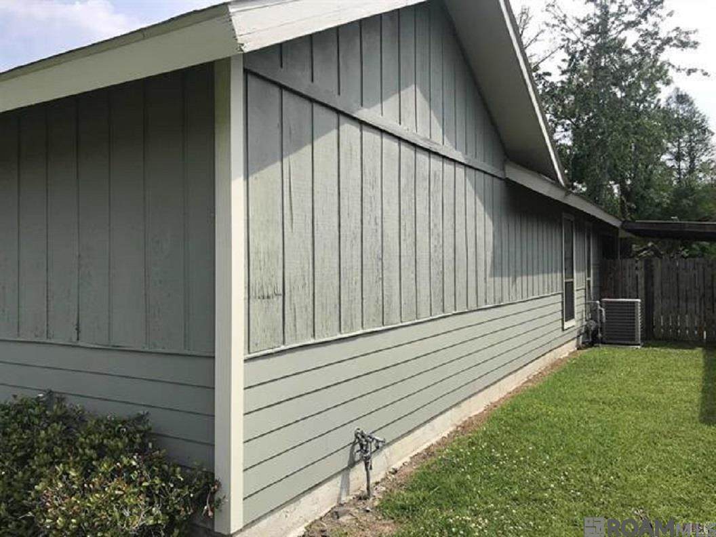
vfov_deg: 49.7
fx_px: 579
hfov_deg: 63.4
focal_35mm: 28
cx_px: 358
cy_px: 268
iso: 20
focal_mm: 3.99
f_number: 1.8
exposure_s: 1/1953
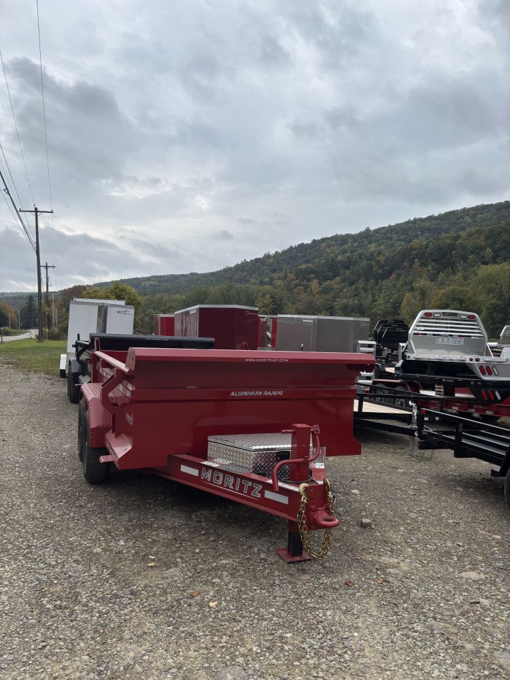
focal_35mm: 26
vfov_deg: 67.3
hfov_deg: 53.1
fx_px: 511
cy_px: 340
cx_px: 255
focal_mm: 5.96
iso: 50
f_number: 1.6
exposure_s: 1/1178
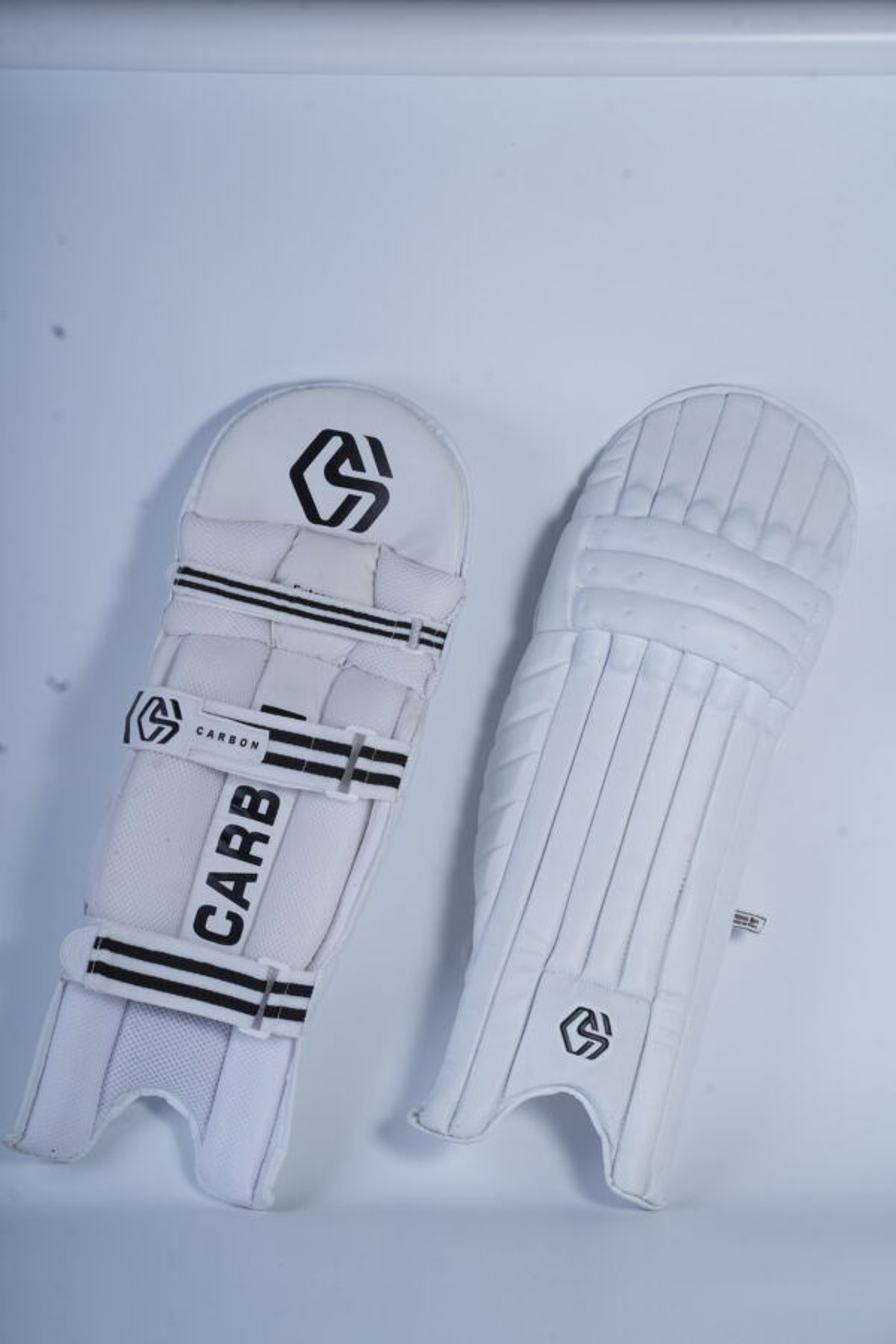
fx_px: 3173
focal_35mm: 85
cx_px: 448
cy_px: 672
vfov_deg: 23.9
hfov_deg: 16.1
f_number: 10
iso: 100
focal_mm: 85
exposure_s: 1/160
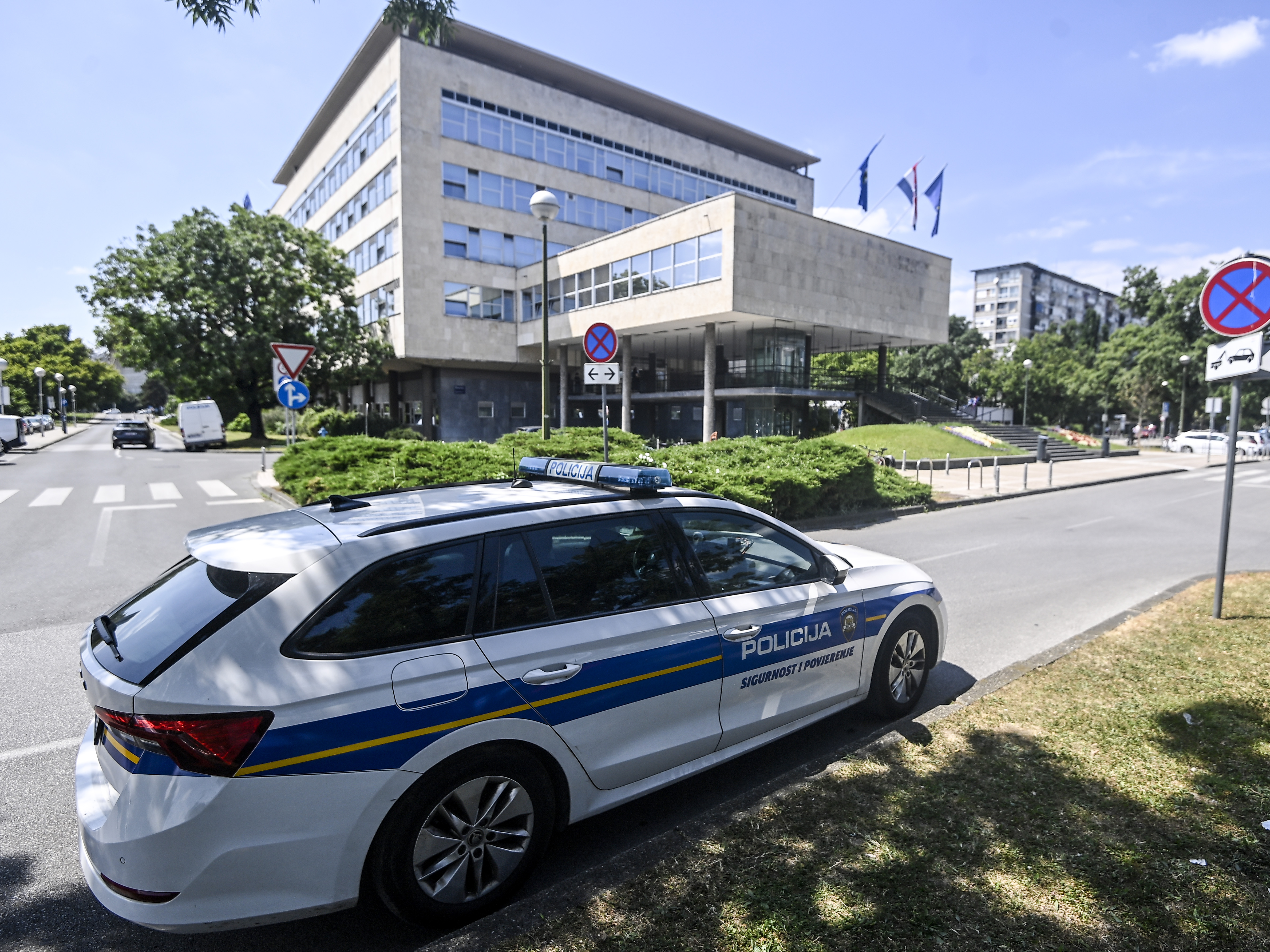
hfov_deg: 87.5
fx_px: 660
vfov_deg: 71.6
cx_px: 692
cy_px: 493
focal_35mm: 18
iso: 100
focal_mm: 16
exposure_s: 1/1000
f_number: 4
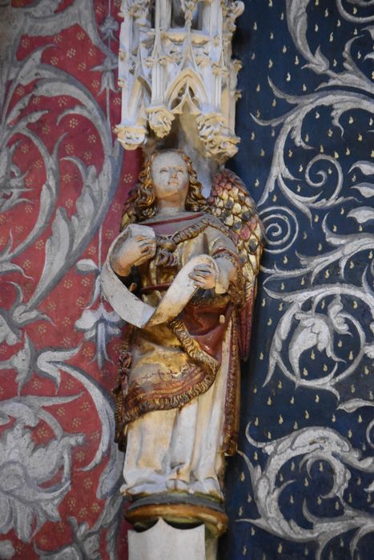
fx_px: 2219
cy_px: 280
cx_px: 187
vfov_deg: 14.4
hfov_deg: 9.6
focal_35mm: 142
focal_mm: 95
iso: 8000
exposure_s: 1/125
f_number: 4.5
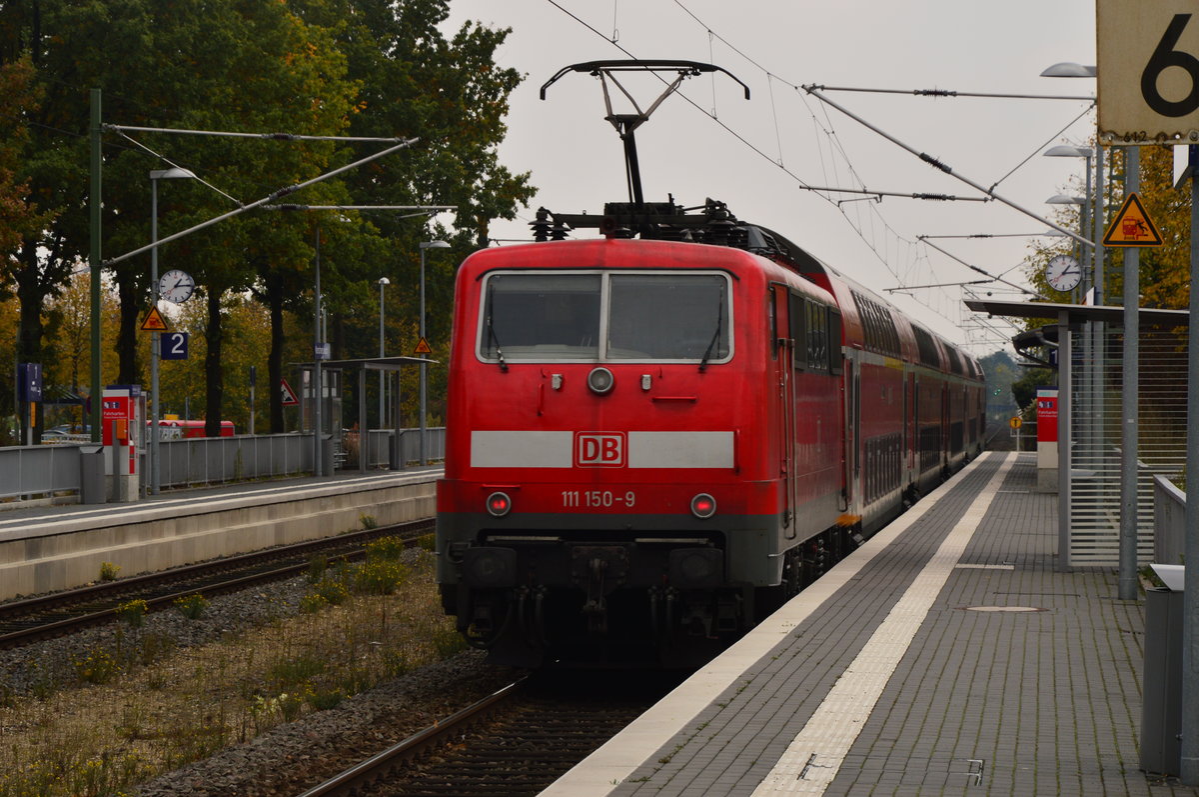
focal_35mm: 135
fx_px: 4491
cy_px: 398
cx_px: 600
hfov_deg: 15.2
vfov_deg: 10.1
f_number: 8
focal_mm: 90
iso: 200
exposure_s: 1/320
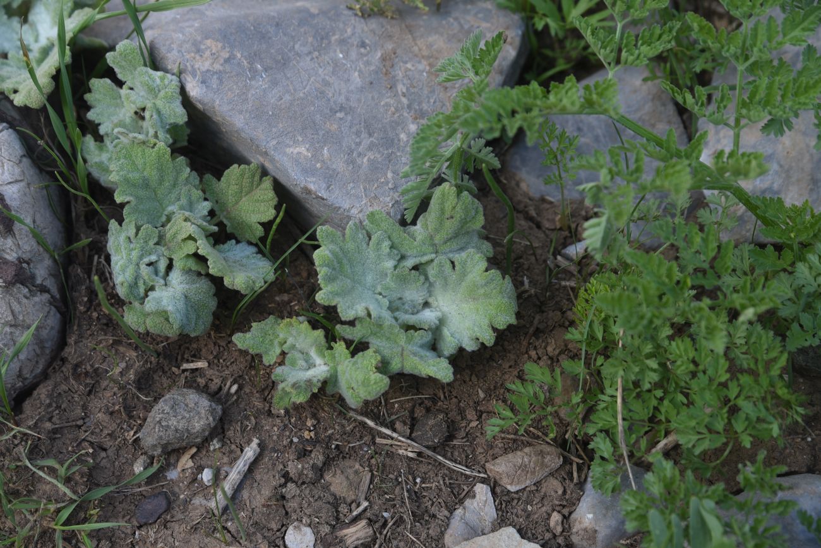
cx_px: 410
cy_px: 274
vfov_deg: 24.2
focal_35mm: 56
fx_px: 1277
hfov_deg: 35.6
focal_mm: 56
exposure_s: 1/125
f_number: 7.1
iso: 200
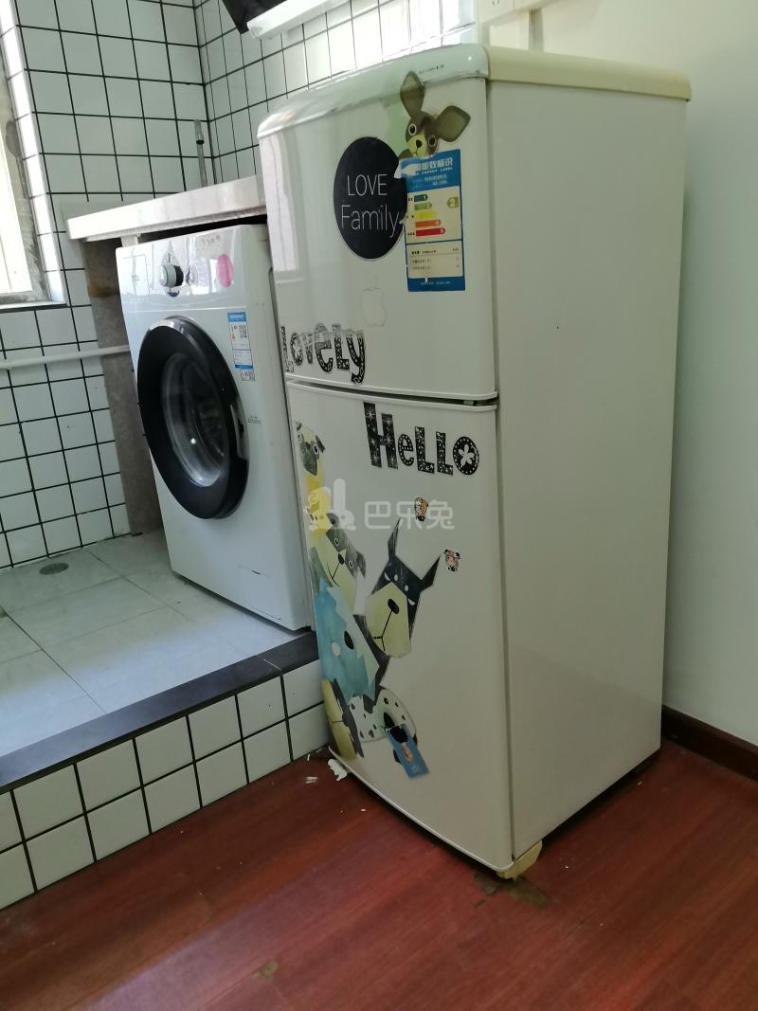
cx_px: 379
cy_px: 506
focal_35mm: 27
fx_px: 788
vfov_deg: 65.3
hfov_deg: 51.3
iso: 92
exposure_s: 1/50
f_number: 1.9
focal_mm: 5.52
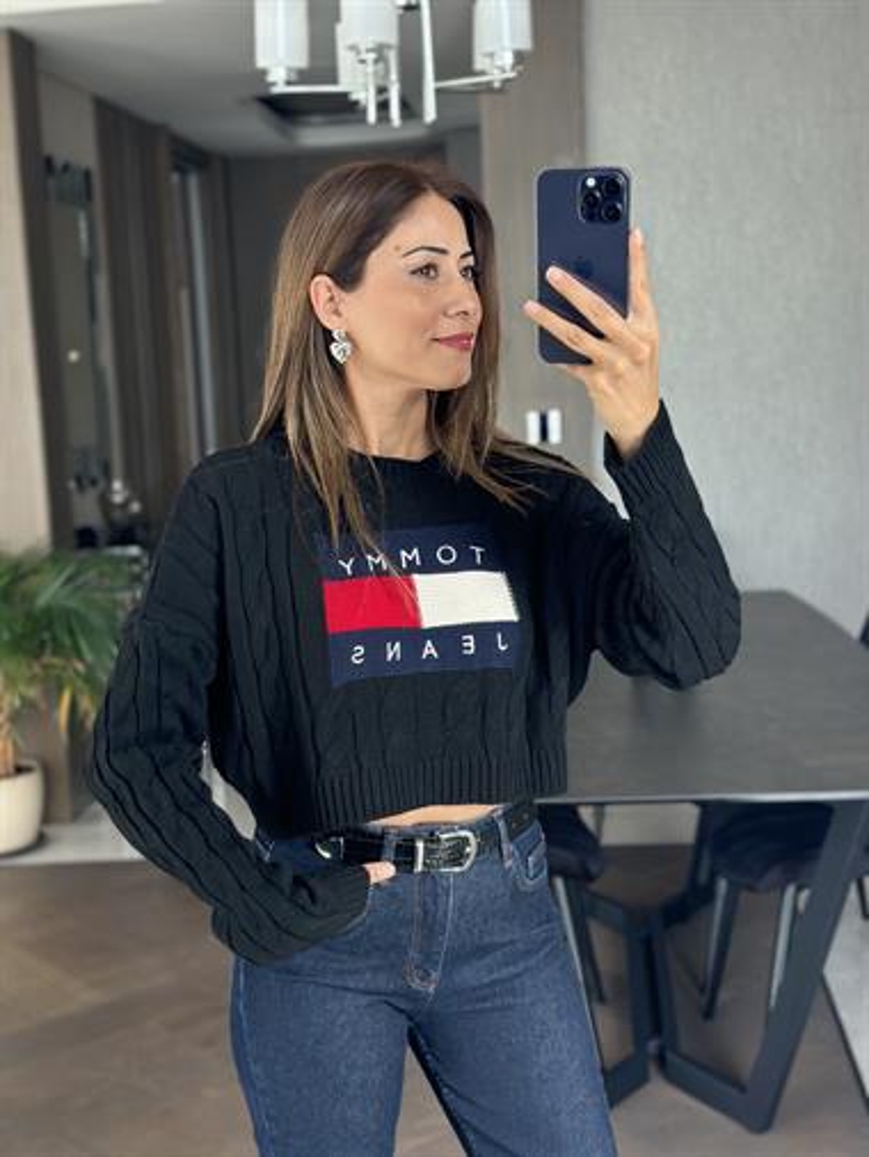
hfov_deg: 30.3
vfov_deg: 39.6
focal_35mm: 48
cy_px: 578
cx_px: 434
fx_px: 1605
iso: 64
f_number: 1.78
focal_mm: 6.86
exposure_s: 1/121
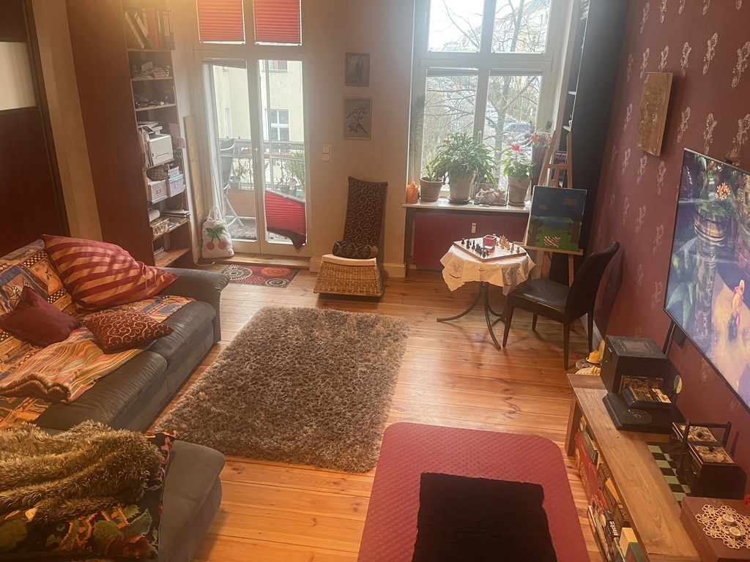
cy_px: 281
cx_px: 375
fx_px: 563
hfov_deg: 67.3
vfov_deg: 53.1
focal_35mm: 26
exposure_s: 1/50
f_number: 1.6
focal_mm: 5.1
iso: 400
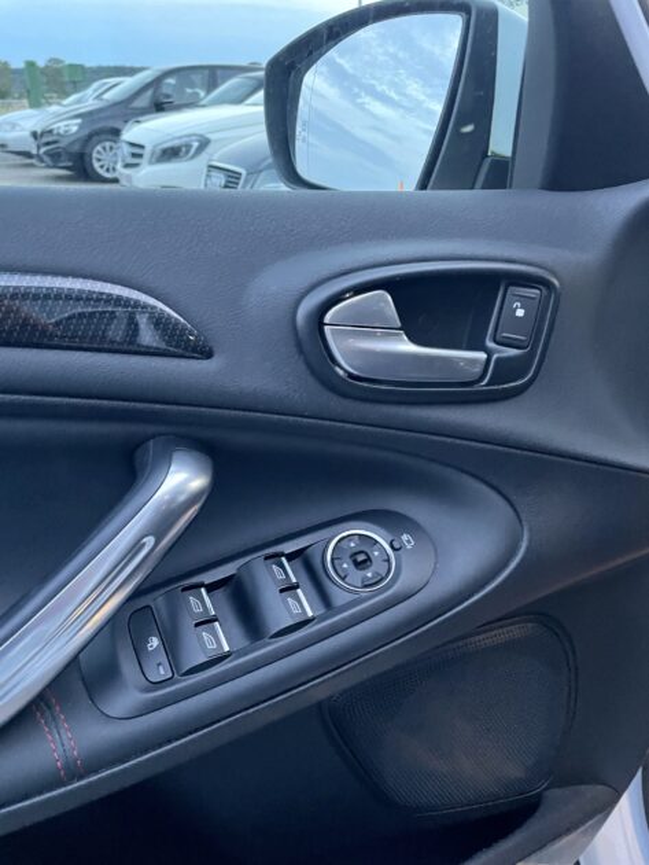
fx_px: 650
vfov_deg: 67.3
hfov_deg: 53.1
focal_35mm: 26
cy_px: 432
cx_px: 324
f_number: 1.6
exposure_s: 1/30
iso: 640
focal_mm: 4.2
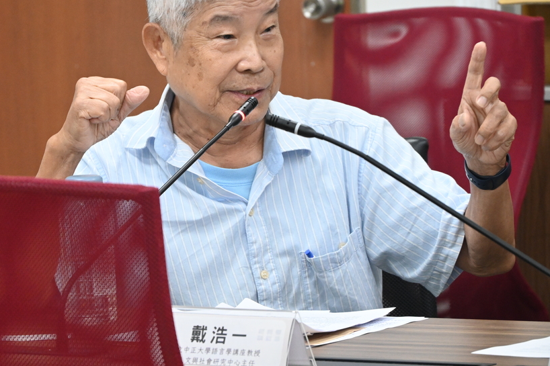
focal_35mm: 286
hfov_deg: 7.2
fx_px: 4368
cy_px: 151
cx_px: 210
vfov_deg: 4.8
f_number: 6.3
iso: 2500
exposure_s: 1/125
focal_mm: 130
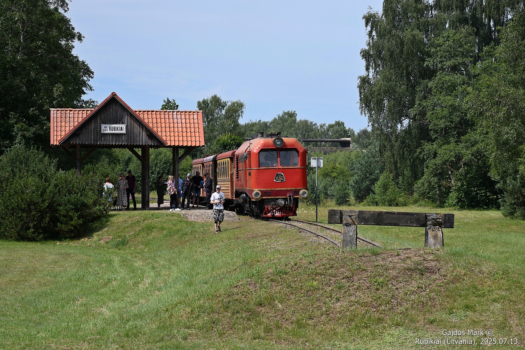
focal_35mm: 105
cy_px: 175
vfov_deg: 13.0
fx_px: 1531
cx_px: 262
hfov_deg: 19.5
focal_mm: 70
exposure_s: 1/1000
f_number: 6.3
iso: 200
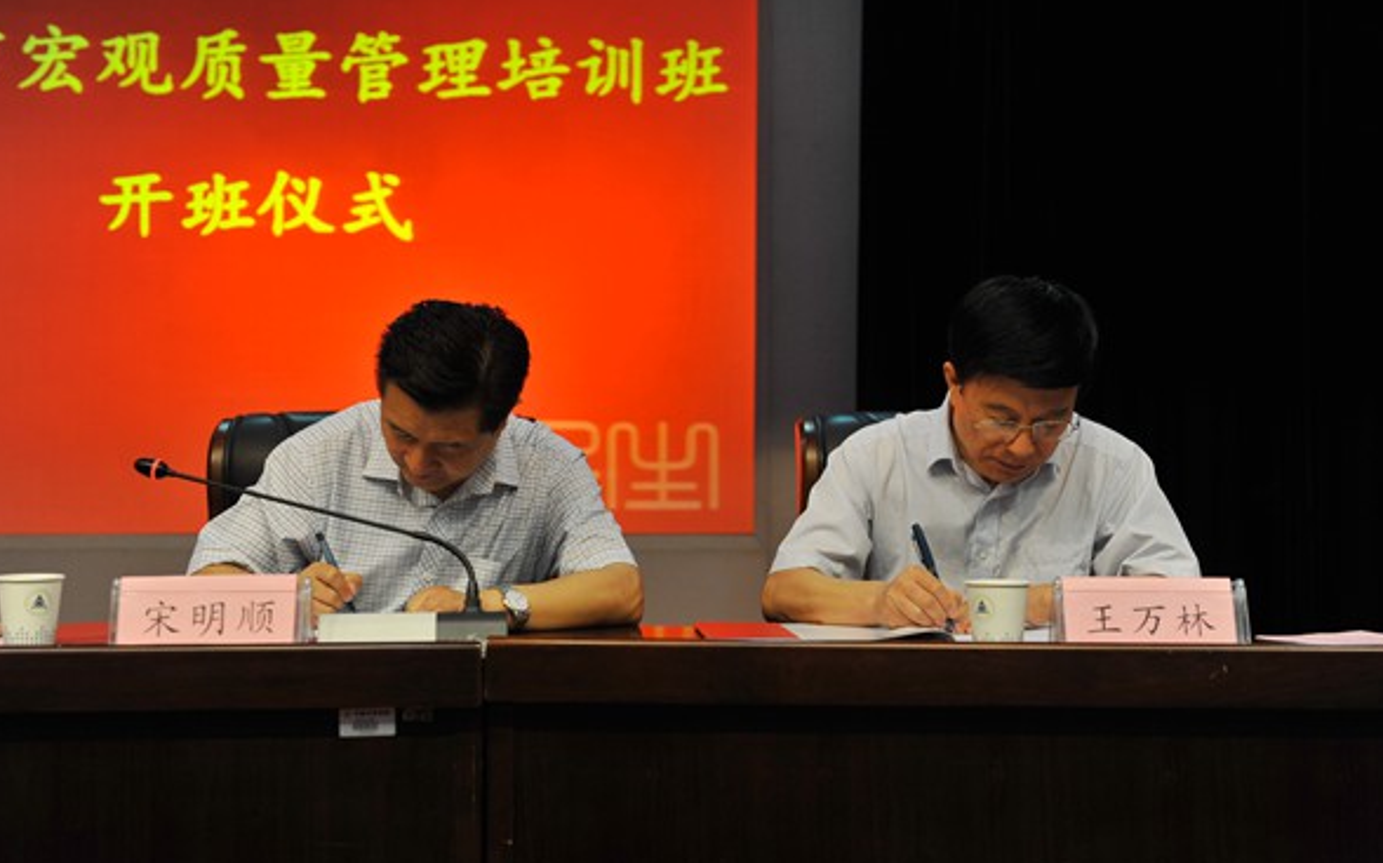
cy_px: 443
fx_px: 1959
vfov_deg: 24.8
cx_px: 692
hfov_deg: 38.9
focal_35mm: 52
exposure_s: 1/60
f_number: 3.5
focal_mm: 50
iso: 800
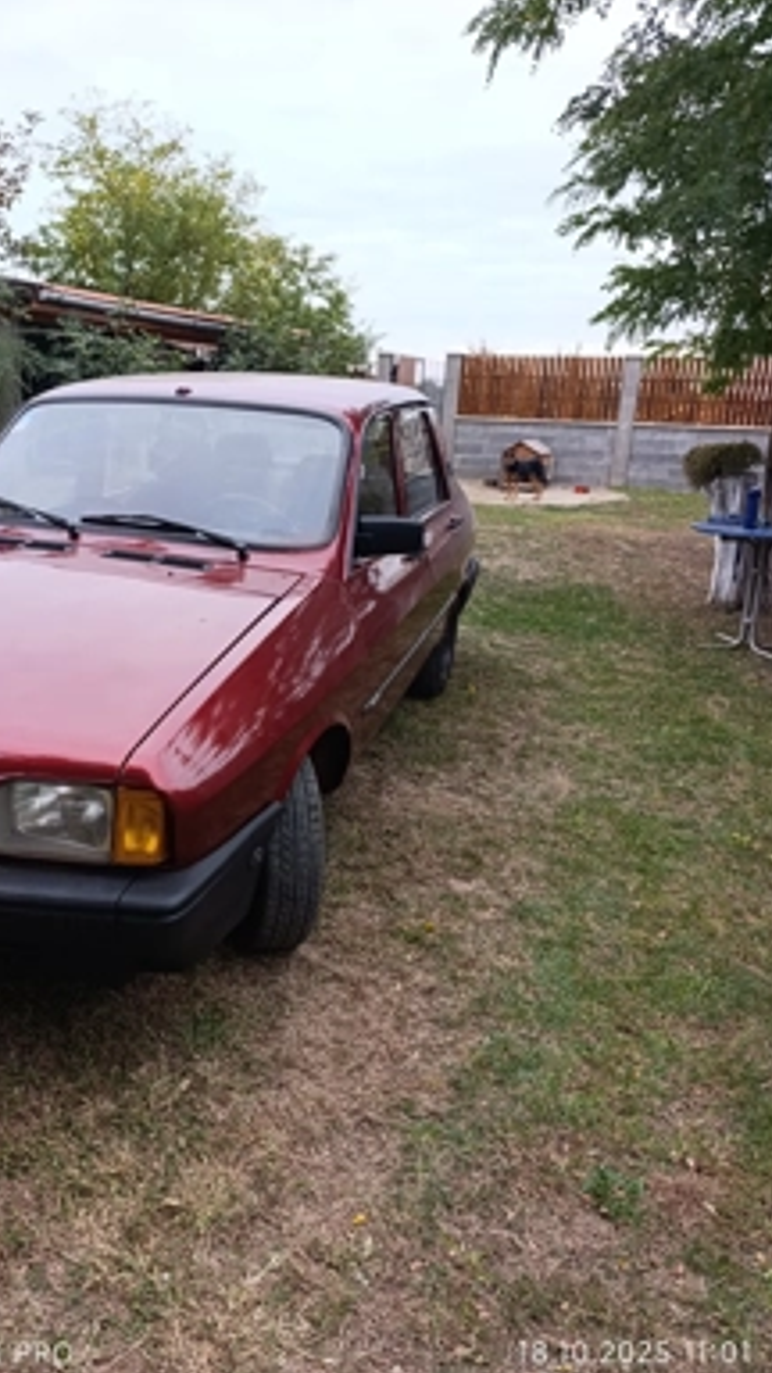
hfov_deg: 43.8
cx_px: 261
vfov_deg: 71.9
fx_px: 946
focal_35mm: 26
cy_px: 697
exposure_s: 1/100
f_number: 1.6
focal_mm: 6.14
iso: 64
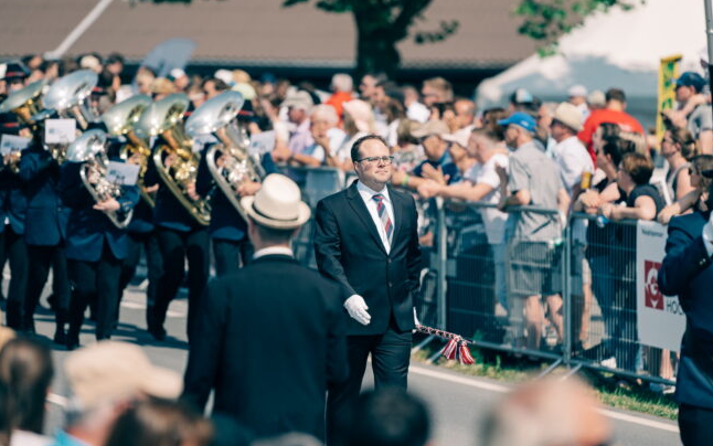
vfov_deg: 6.4
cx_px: 355
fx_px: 3984
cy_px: 235
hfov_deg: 10.2
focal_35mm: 205
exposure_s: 1/2000
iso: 100
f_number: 2.8
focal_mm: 200
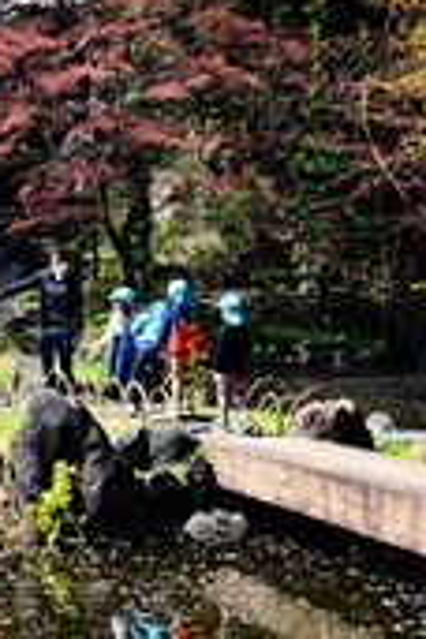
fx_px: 1580
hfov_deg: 15.3
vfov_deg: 22.1
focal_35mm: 89
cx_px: 92
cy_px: 11
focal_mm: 38
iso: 400
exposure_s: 1/320
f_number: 9
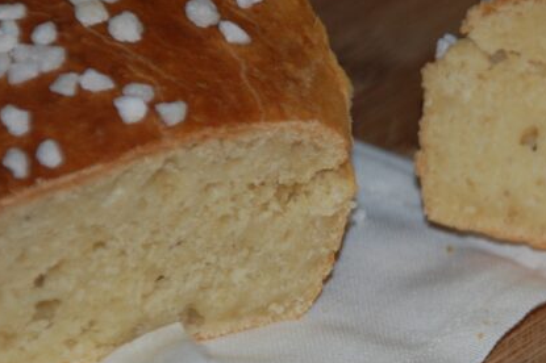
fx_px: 6515
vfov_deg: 3.2
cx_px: 428
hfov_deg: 4.8
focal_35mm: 430
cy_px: 227
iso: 400
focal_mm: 155
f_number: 6
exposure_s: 1/60
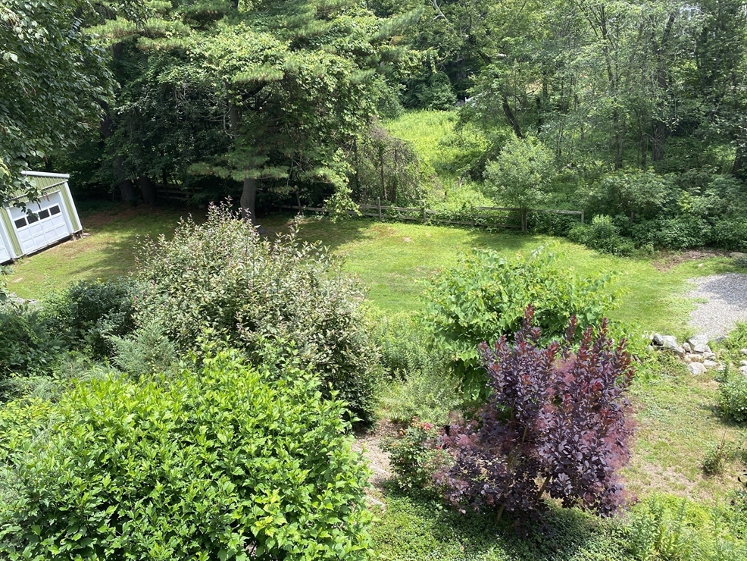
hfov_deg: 65.3
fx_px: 583
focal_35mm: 27
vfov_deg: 51.4
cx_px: 386
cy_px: 276
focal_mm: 4.25
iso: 32
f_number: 1.8
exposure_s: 1/594
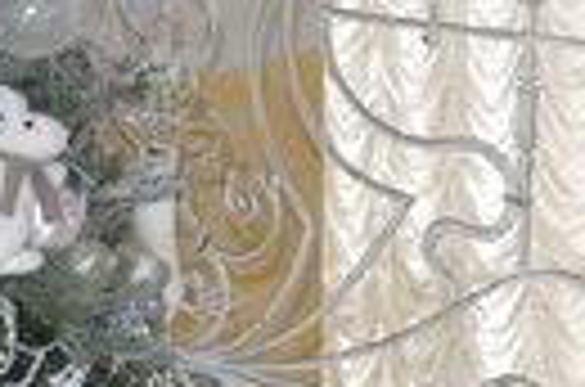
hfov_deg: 15.3
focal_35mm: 129
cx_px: 724
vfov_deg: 10.2
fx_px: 2091
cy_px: -227
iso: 200
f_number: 4
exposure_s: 1/125
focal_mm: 18
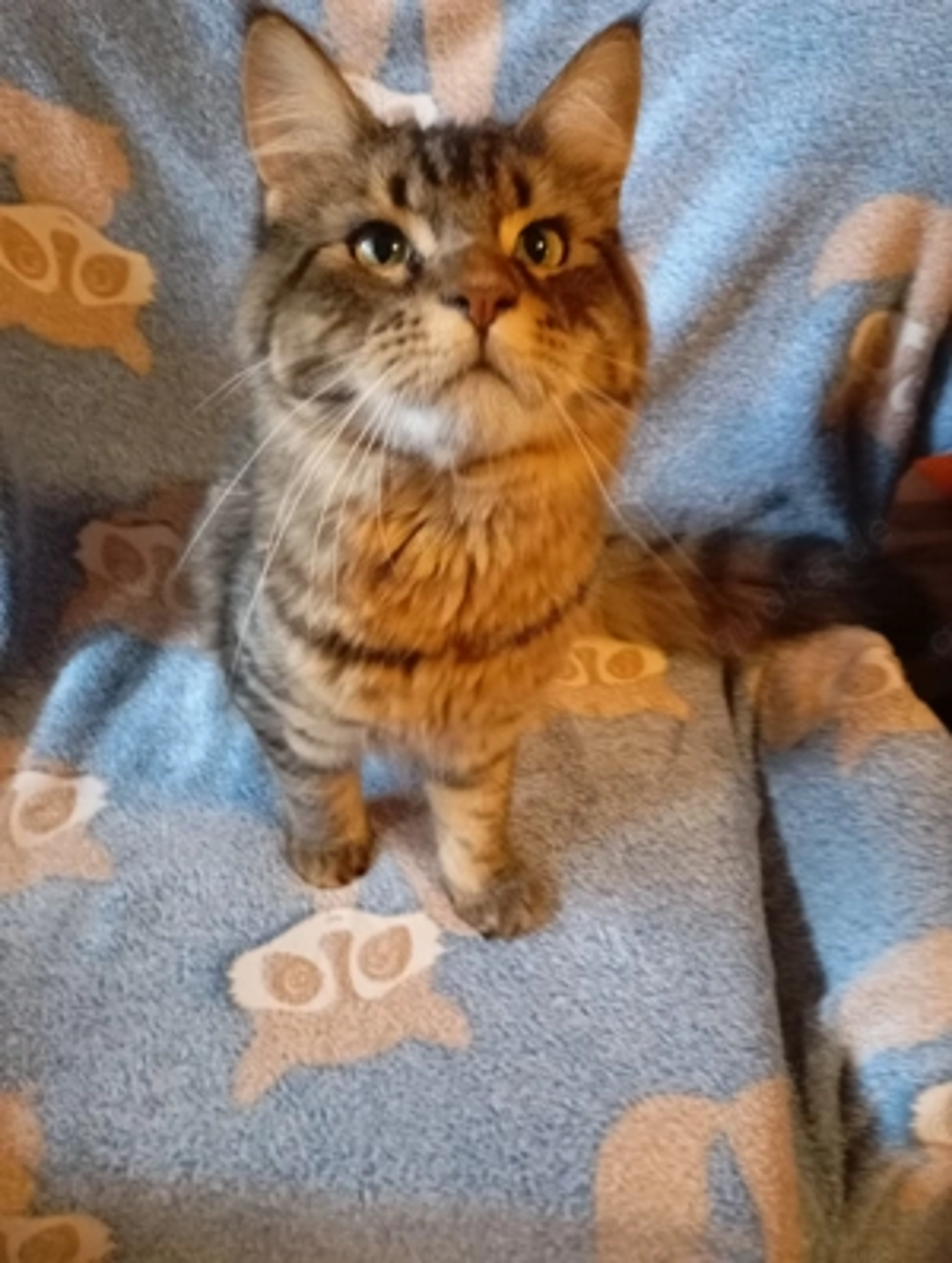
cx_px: 476
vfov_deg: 63.4
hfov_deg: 49.9
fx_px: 1023
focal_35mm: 28
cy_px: 632
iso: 2746
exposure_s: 1/20
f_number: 1.8
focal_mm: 4.27
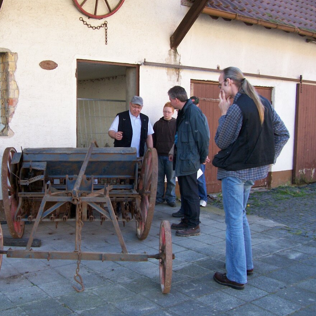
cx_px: 106
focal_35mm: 41
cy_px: 159
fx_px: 423
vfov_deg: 40.9
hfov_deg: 40.4
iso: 80
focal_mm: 5.6
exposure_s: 1/132
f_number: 2.7
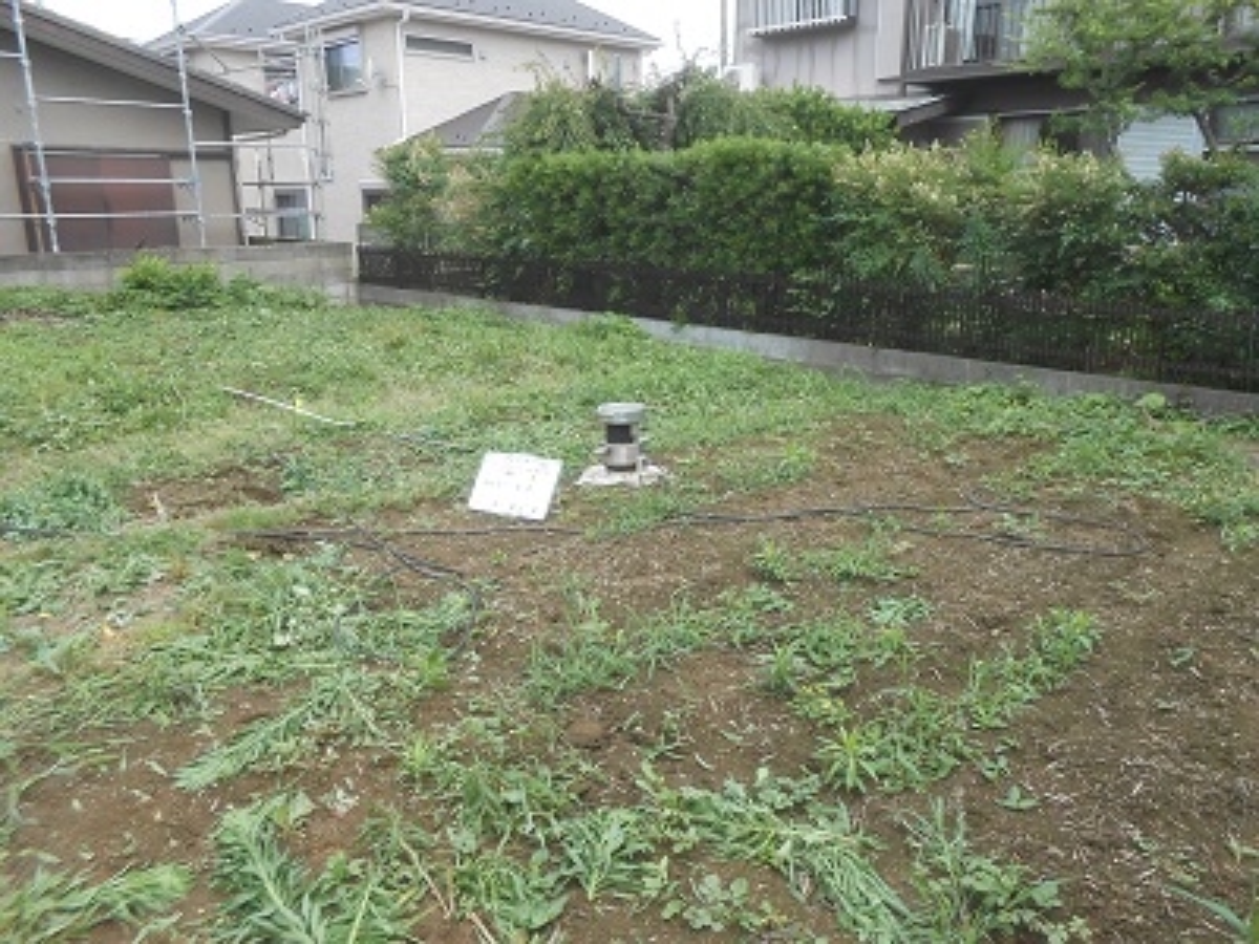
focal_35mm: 26
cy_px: 472
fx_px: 946
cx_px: 630
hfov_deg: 67.3
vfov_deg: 53.1
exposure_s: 1/320
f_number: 3.5
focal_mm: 4.6
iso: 80
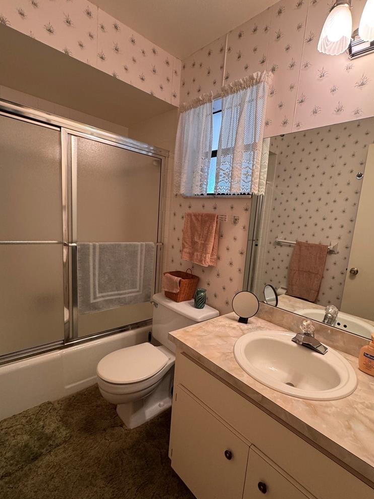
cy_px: 259
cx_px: 210
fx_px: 245
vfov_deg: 91.0
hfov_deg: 74.4
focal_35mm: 17
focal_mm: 2.22
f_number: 2.2
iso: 200
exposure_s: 1/60
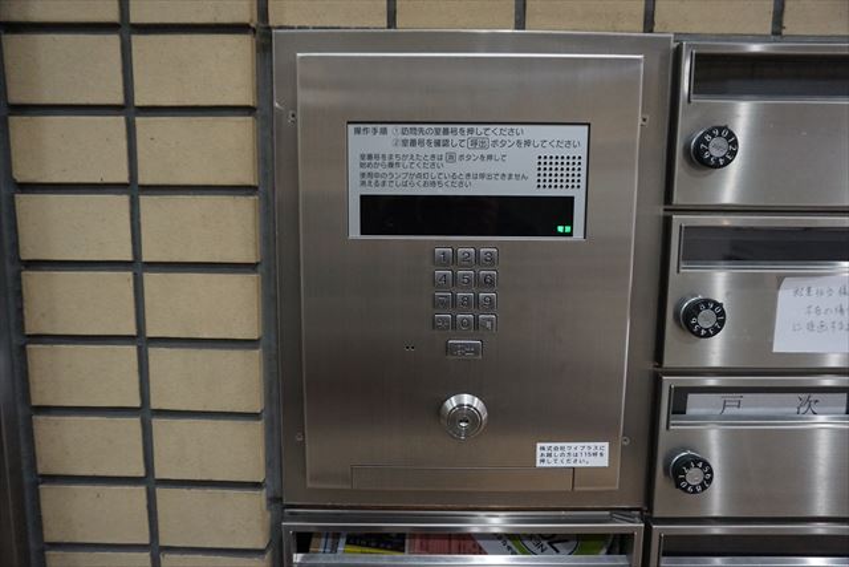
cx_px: 424
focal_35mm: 24
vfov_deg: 53.2
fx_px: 566
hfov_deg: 73.7
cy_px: 284
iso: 2500
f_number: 3.5
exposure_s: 1/160
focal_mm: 16
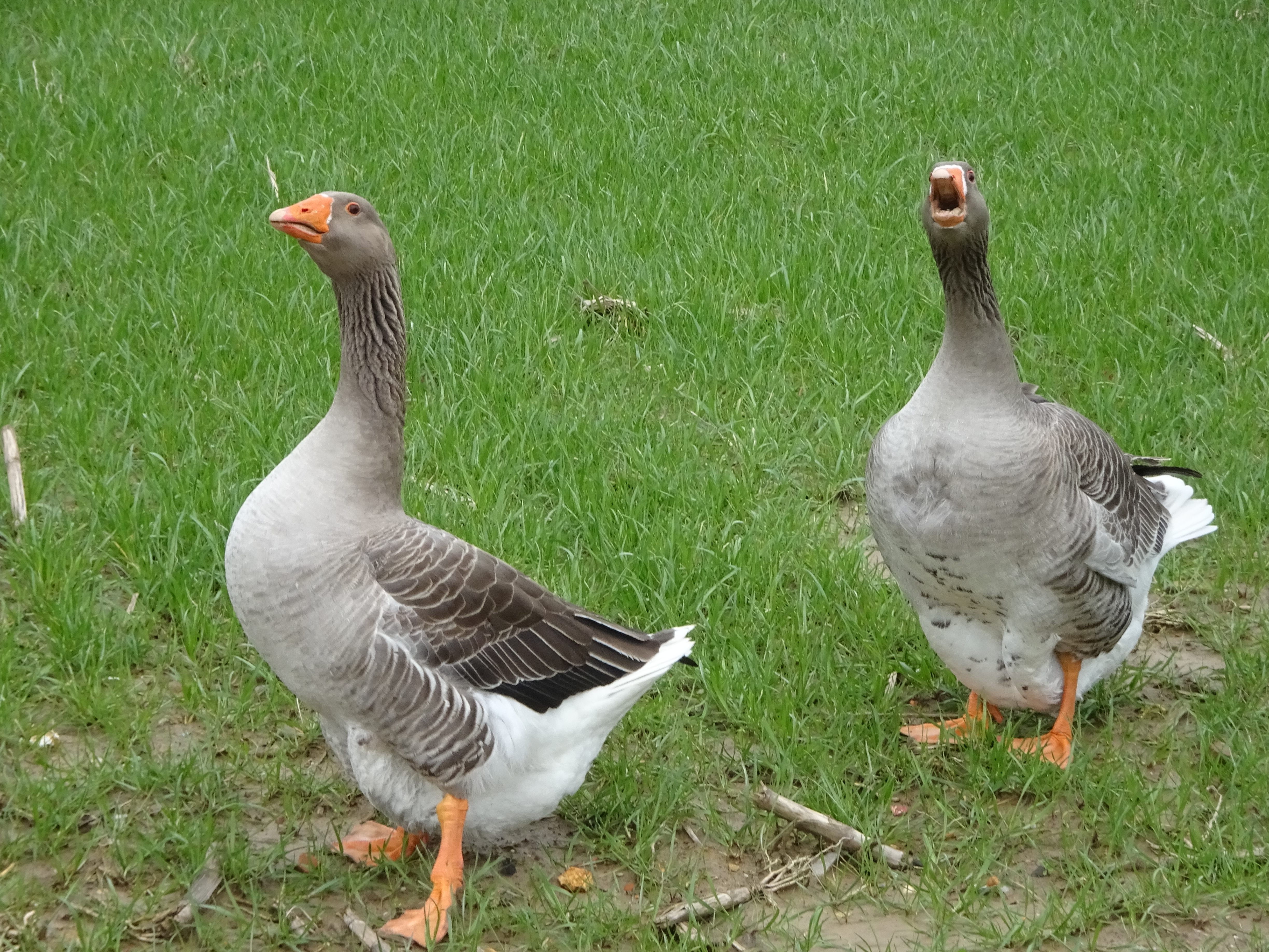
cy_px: 476
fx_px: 6709
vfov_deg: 8.1
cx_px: 634
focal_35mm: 183
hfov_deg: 10.8
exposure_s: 1/200
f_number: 5.6
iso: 200
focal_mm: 31.31
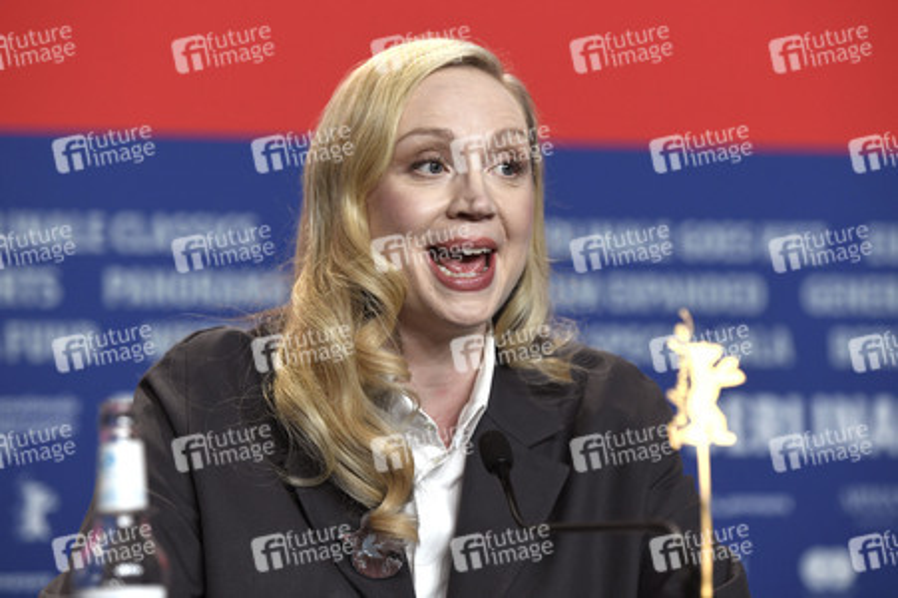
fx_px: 3365
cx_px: 449
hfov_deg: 15.2
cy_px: 299
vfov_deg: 10.1
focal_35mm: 135
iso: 1600
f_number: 4
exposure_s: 1/320
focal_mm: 135
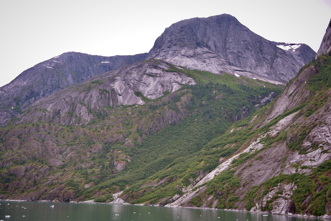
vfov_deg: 29.3
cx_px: 166
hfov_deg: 42.7
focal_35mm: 46
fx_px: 423
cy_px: 110
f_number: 5
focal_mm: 46
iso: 100
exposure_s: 1/100
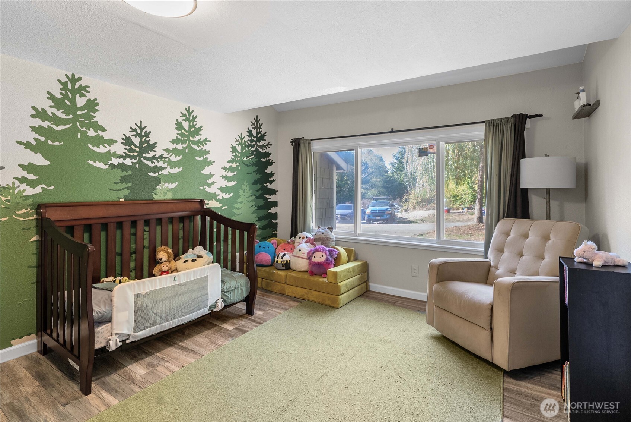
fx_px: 281
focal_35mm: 16
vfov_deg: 73.8
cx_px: 316
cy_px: 211
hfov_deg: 96.7
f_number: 7.1
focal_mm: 16
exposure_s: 1/8
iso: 1000
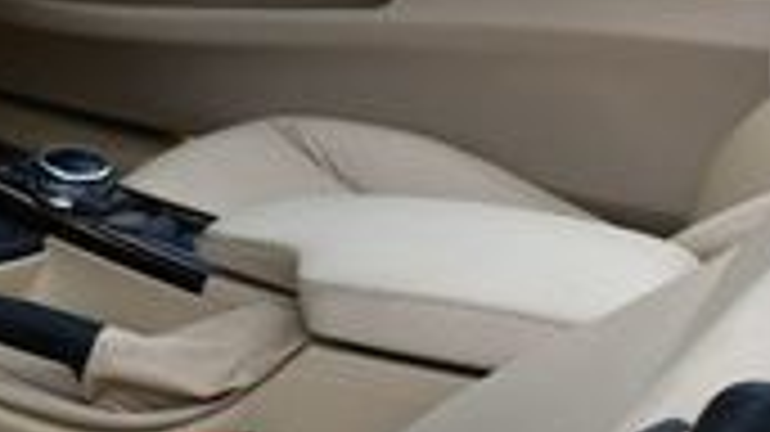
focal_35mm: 141
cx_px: -95
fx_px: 2877
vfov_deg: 8.6
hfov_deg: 14.8
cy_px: 338
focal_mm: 18
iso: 200
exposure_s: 1/250
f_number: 6.3
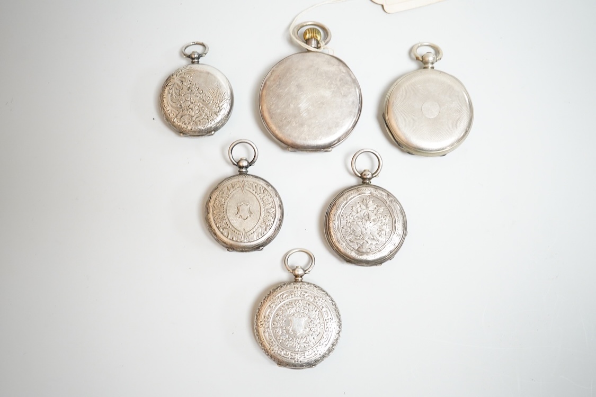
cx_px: 298
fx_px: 745
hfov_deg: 43.6
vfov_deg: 29.9
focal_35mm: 45
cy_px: 198
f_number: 5
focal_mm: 30
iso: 2500
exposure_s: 1/160
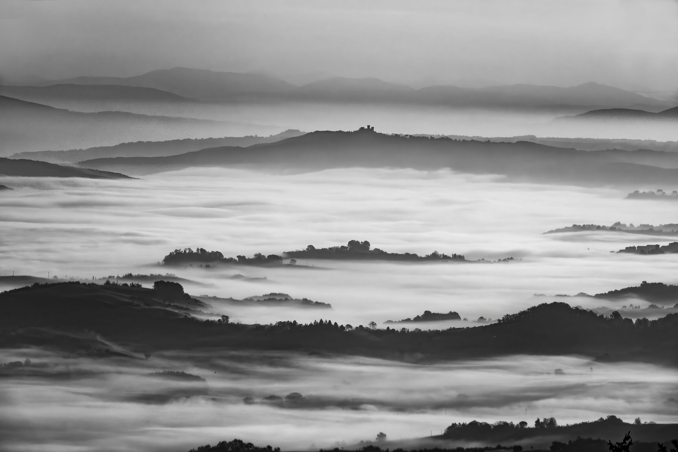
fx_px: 4312
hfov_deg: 9.0
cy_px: 226
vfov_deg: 6.0
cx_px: 339
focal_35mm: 229
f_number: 8
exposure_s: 1/320
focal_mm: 83.9
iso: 64
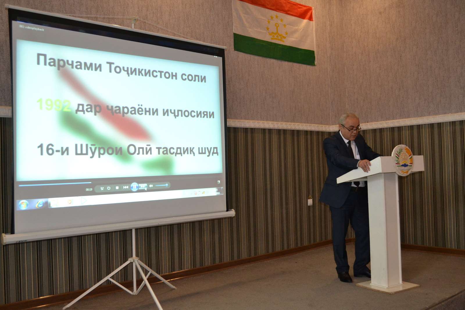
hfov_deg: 53.1
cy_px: 155
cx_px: 232
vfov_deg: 36.9
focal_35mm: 36
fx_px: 465
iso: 1800
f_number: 4
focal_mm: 24
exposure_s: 1/60
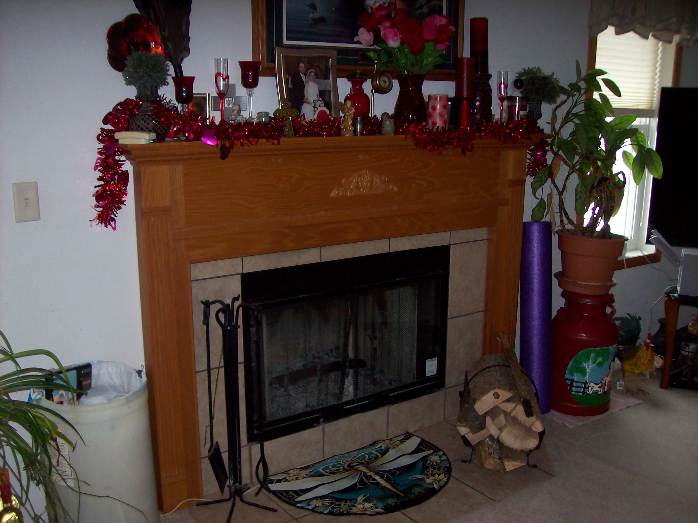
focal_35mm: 36
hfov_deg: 51.4
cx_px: 349
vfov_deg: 39.6
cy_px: 262
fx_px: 726
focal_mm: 6
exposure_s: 1/64
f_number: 2.7
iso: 80
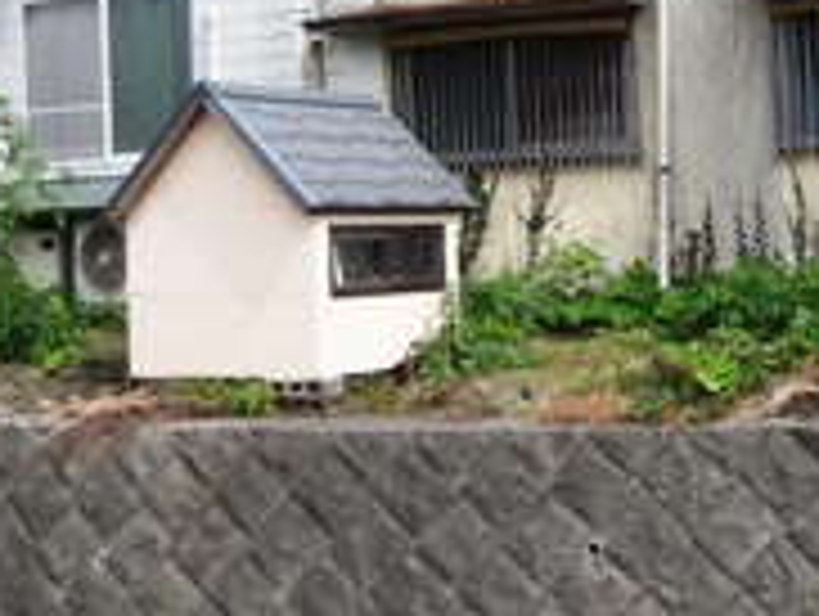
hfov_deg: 22.7
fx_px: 2037
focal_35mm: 86
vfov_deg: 17.1
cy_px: 112
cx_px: 374
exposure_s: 1/147
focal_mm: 5.7
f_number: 5.7
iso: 50
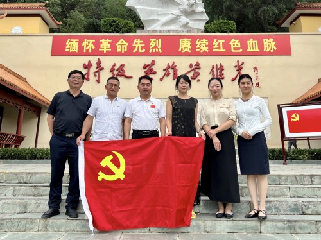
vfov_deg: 53.0
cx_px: 160
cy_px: 120
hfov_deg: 67.4
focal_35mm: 26
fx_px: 241
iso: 50
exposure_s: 1/2045
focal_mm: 5.7
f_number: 1.5
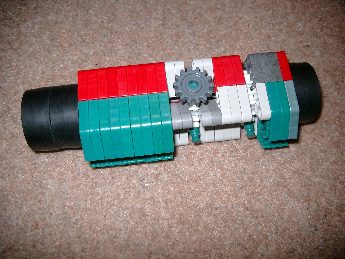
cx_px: 172
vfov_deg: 38.7
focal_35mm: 37
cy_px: 130
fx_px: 369
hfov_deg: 50.1
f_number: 2.6
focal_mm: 7.6
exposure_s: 1/60
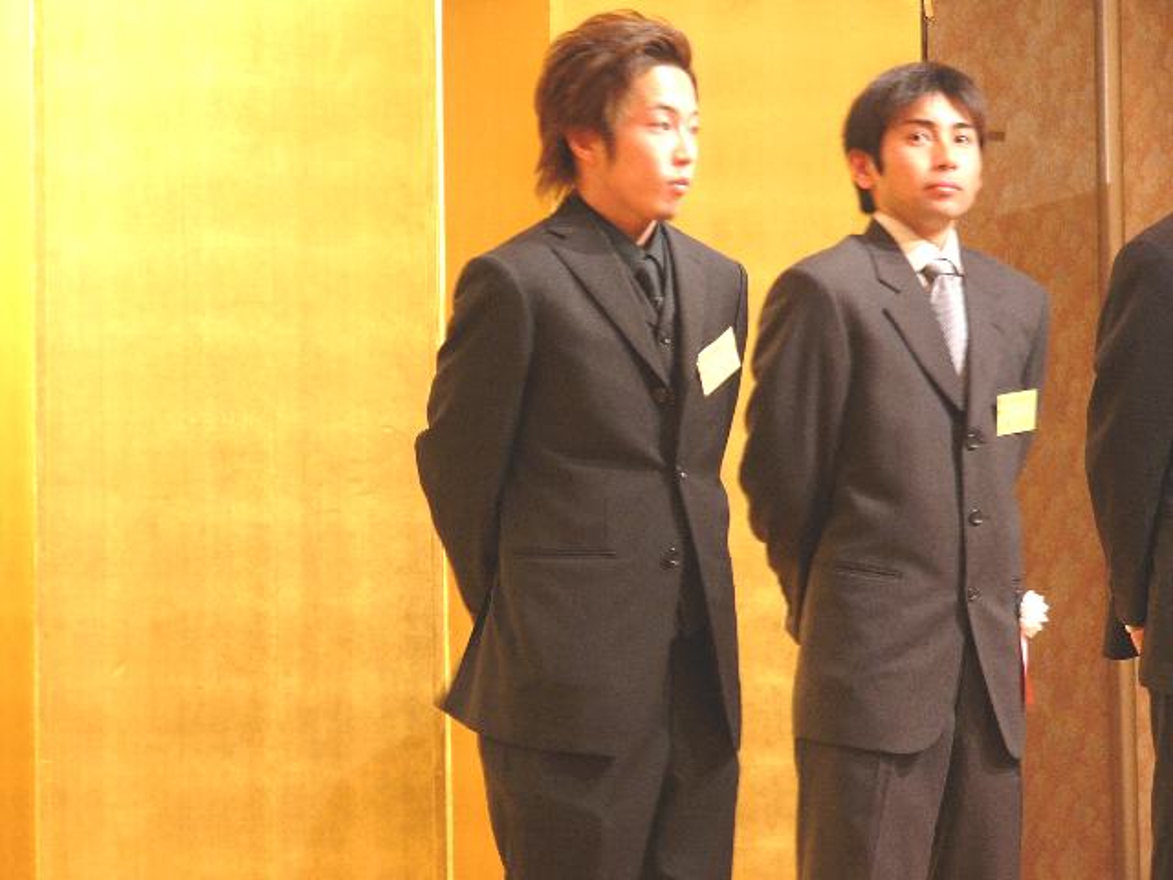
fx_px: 5354
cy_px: 440
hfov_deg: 12.5
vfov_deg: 9.4
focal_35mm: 158
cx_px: 586
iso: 100
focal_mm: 26.3
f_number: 2.8
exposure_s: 1/15
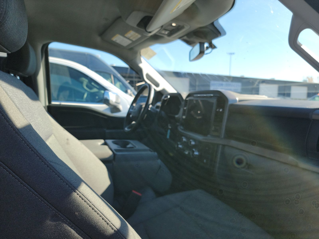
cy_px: 120
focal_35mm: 24
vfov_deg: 56.8
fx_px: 221
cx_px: 160
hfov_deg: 71.6
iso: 50
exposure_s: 1/227
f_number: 1.8
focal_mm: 6.7
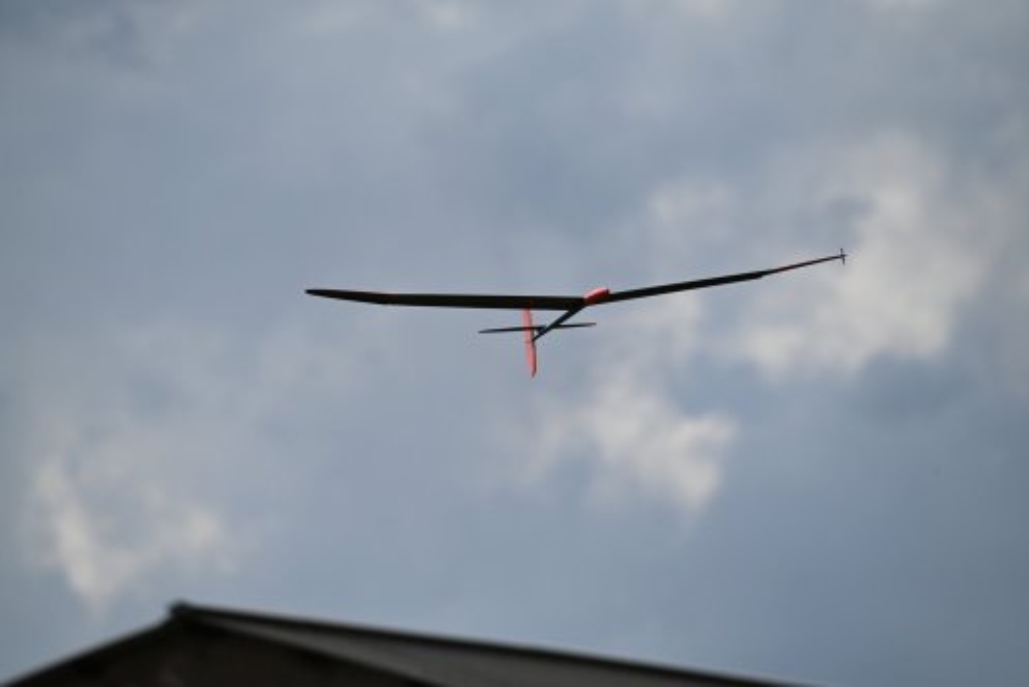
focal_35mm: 400
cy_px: 344
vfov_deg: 3.4
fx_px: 11440
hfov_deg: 5.2
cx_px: 514
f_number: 8
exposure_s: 1/4000
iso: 500
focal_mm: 400
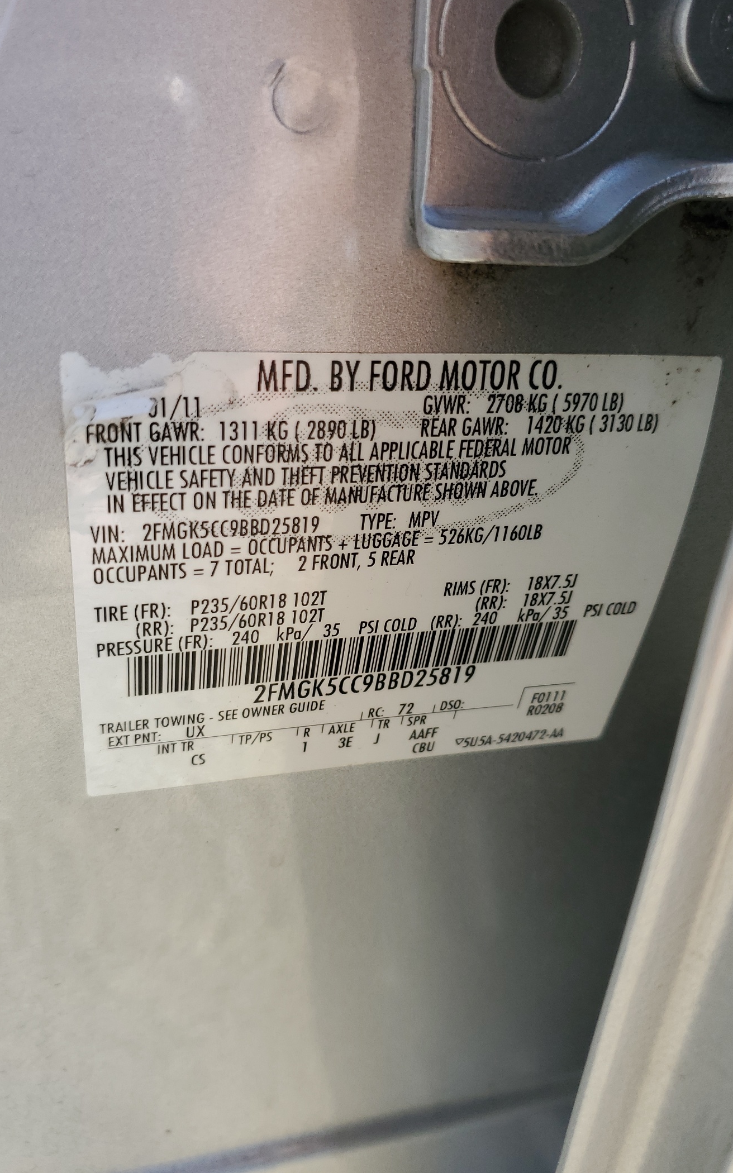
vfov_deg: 66.5
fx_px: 895
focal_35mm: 28
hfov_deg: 44.5
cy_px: 580
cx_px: 352
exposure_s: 1/500
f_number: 1.5
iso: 50
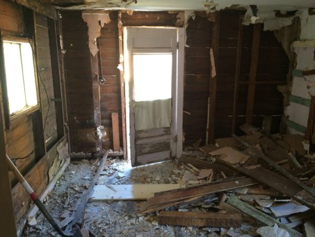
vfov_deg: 48.2
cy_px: 118
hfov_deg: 61.7
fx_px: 264
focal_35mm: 29
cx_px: 158
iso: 200
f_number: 2.2
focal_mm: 4.15
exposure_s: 1/30
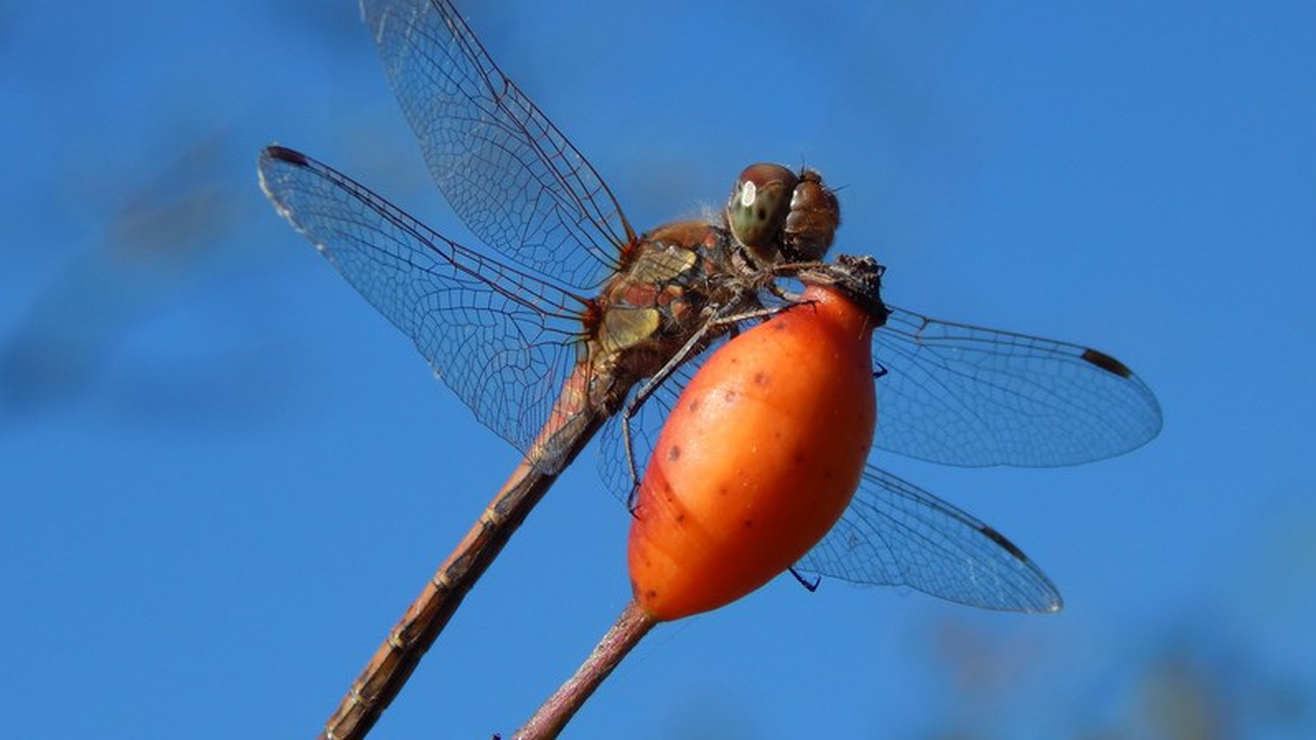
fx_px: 6177
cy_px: 377
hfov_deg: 12.2
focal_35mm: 177
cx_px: 658
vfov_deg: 6.9
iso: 125
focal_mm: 28.7
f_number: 5.1
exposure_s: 1/500
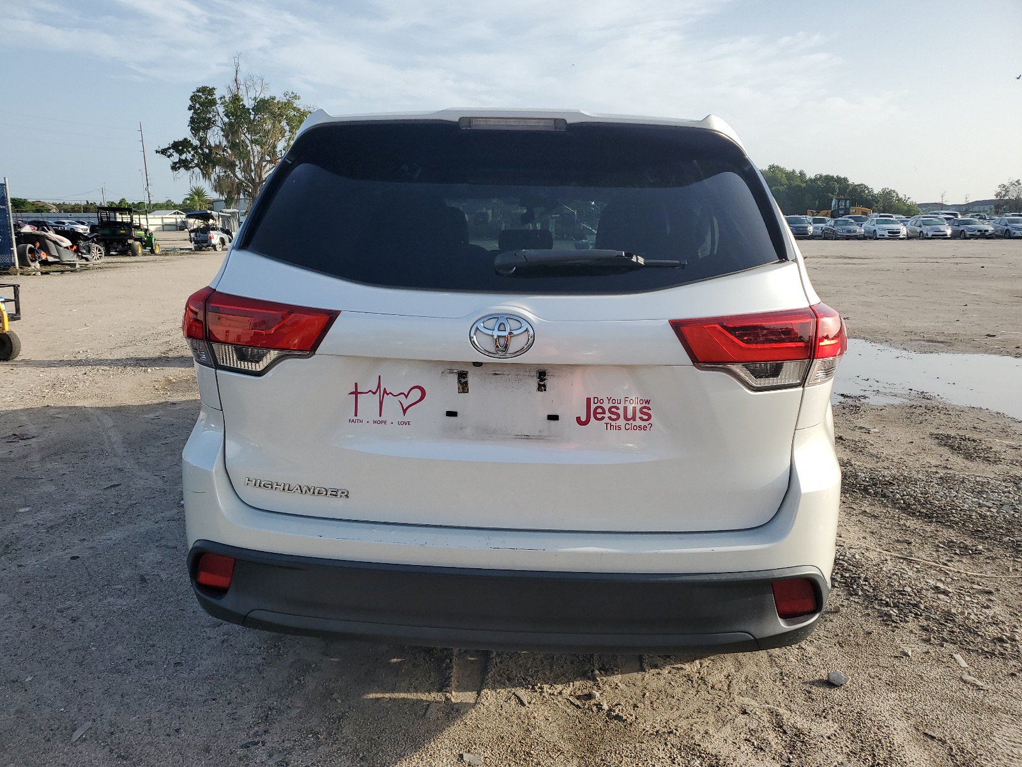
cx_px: 511
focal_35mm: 26
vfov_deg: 53.1
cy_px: 384
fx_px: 768
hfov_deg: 67.3
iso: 50
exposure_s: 1/2000
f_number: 1.5
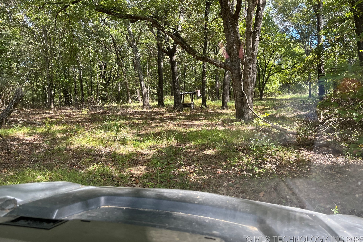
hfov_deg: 65.5
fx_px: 282
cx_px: 178
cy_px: 107
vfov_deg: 46.3
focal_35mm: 28
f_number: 1.6
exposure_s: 1/309
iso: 50
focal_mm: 5.1
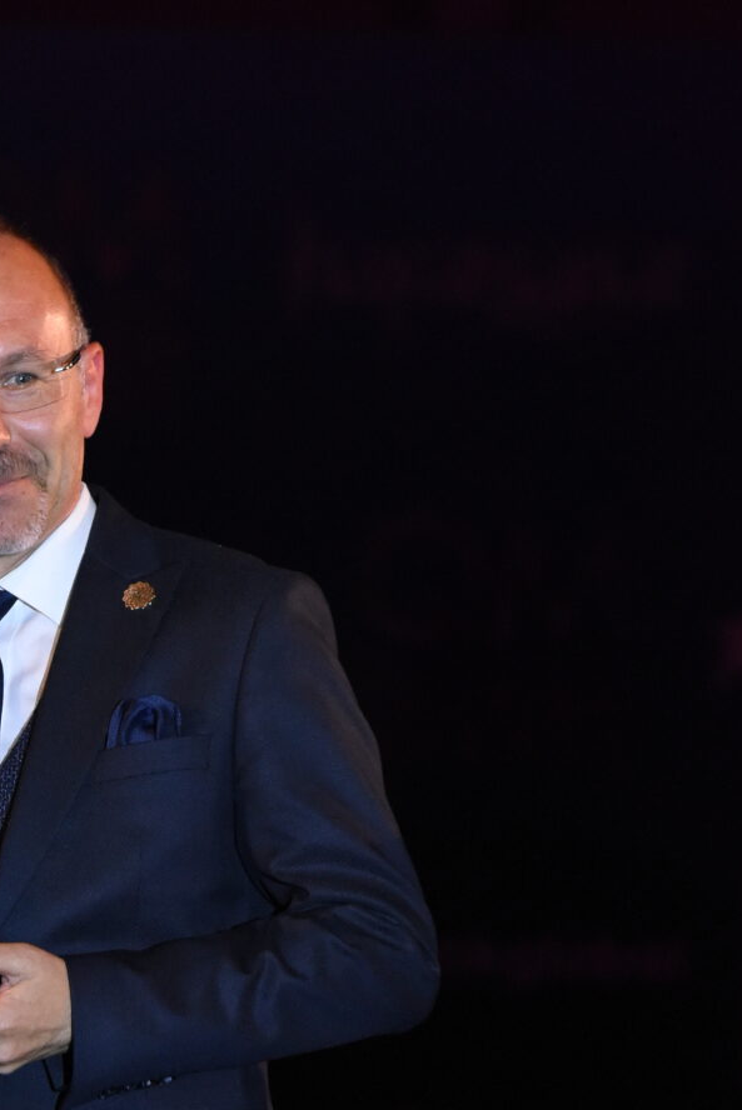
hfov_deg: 2.5
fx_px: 16921
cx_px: -301
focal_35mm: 548
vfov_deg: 3.8
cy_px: 1080
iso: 3200
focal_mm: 190
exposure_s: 1/500
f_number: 4.5
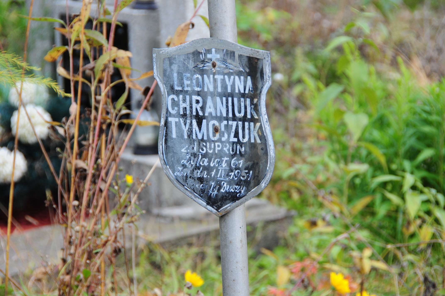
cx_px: 222
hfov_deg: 12.2
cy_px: 148
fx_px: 2074
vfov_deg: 8.2
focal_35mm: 168
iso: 500
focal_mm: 112
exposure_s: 1/400
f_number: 7.1
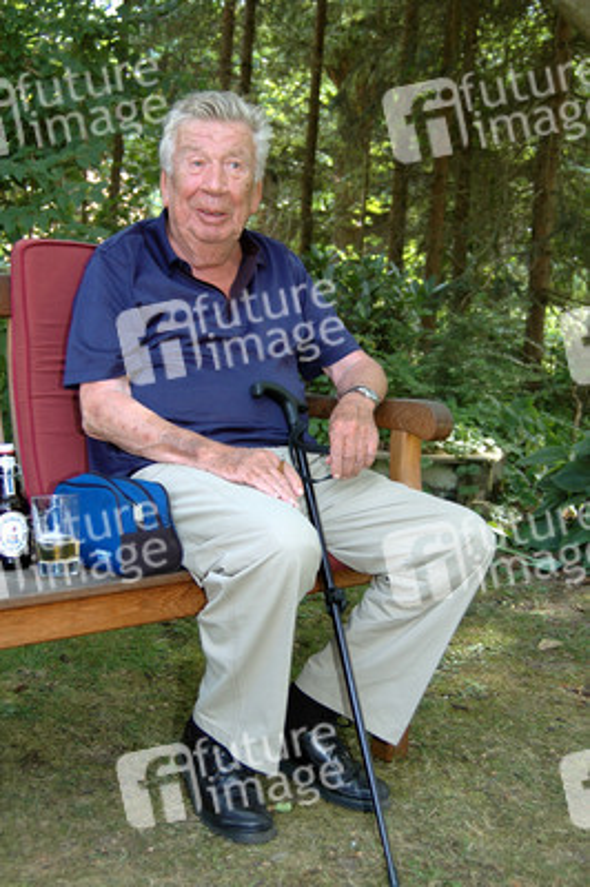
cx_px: 295
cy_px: 444
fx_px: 1182
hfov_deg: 28.0
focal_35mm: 48
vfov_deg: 41.1
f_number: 5
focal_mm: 32
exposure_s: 1/100
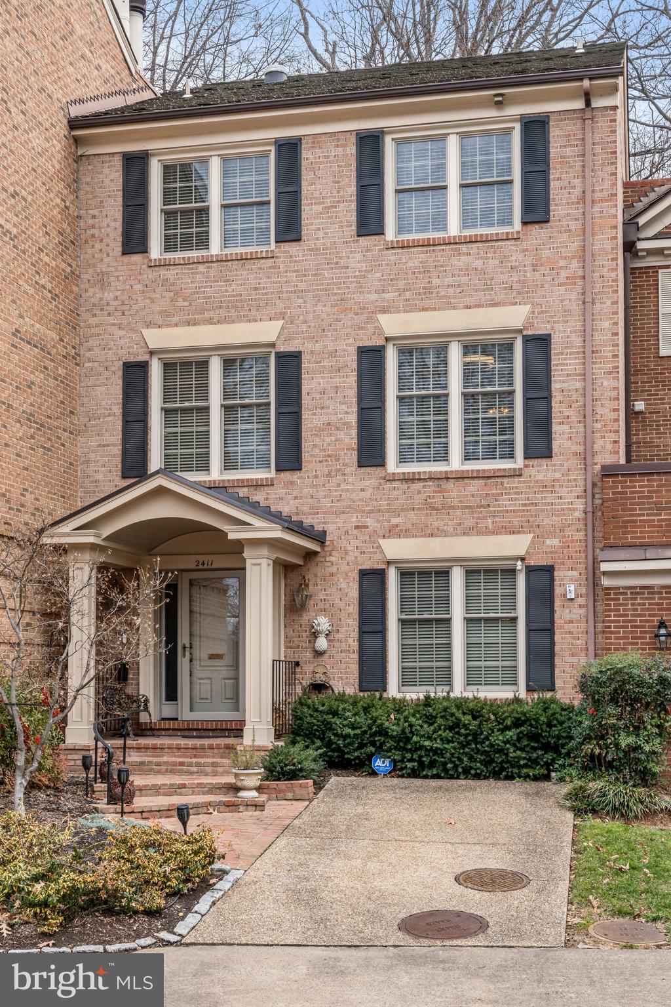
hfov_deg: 28.6
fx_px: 1314
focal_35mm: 47
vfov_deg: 41.9
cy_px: 504
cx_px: 336
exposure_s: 1/125
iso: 200
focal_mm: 31.5
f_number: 8
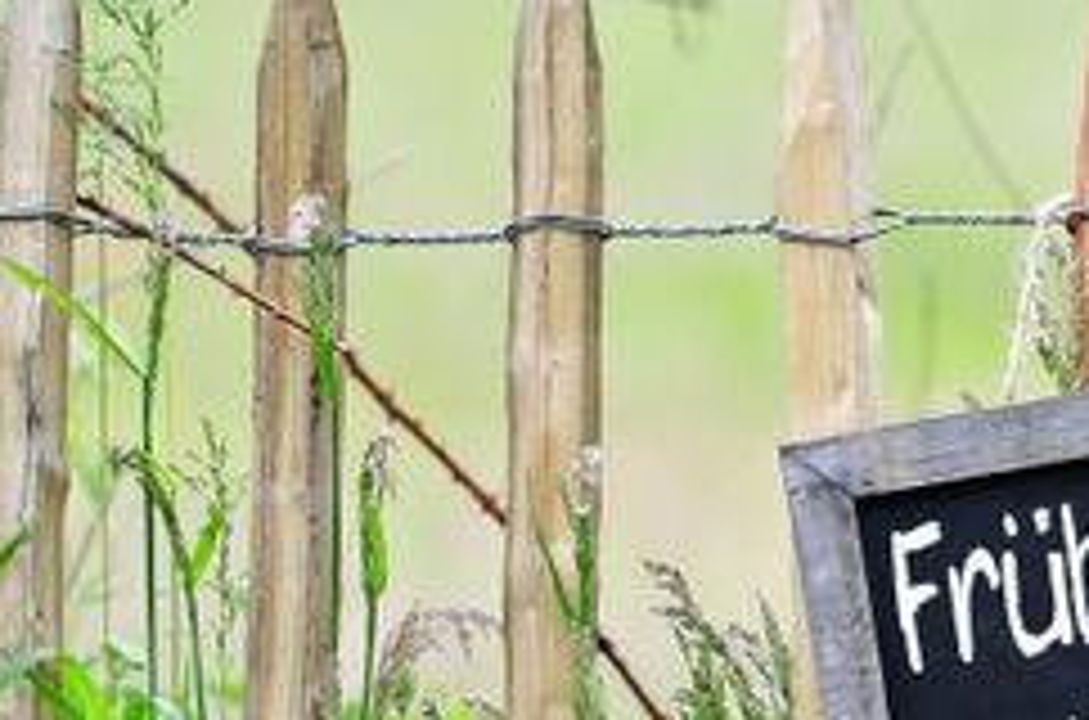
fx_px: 13578
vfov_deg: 3.0
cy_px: 495
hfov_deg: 4.6
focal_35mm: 450
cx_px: 1107
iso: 100
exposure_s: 1/200
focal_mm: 145
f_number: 2.8
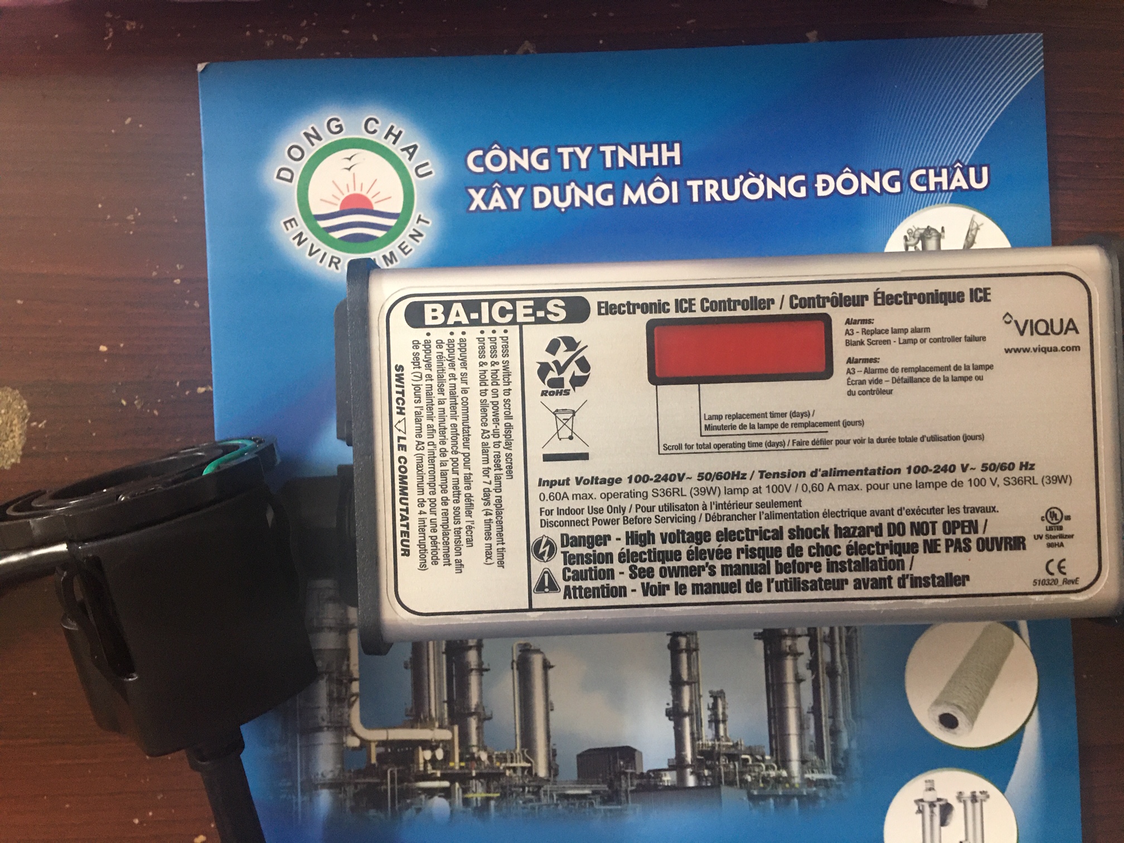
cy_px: 422
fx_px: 942
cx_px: 562
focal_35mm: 29
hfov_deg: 61.7
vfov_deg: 48.2
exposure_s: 1/10
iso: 100
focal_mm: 4.15
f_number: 2.2
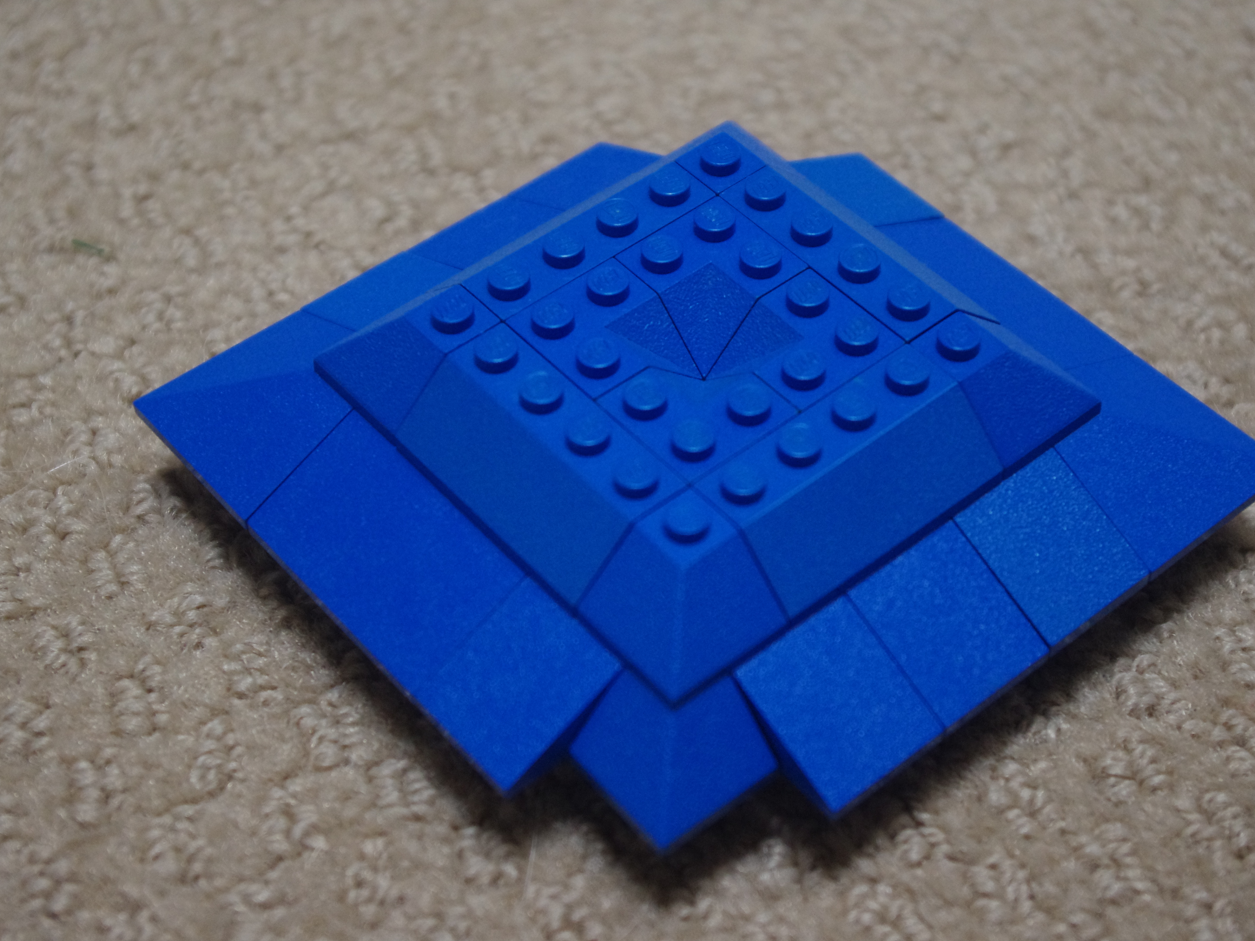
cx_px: 655
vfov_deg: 22.6
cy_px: 471
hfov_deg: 29.8
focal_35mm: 65
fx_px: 2357
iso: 1600
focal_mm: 40
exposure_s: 1/80
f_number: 4.5
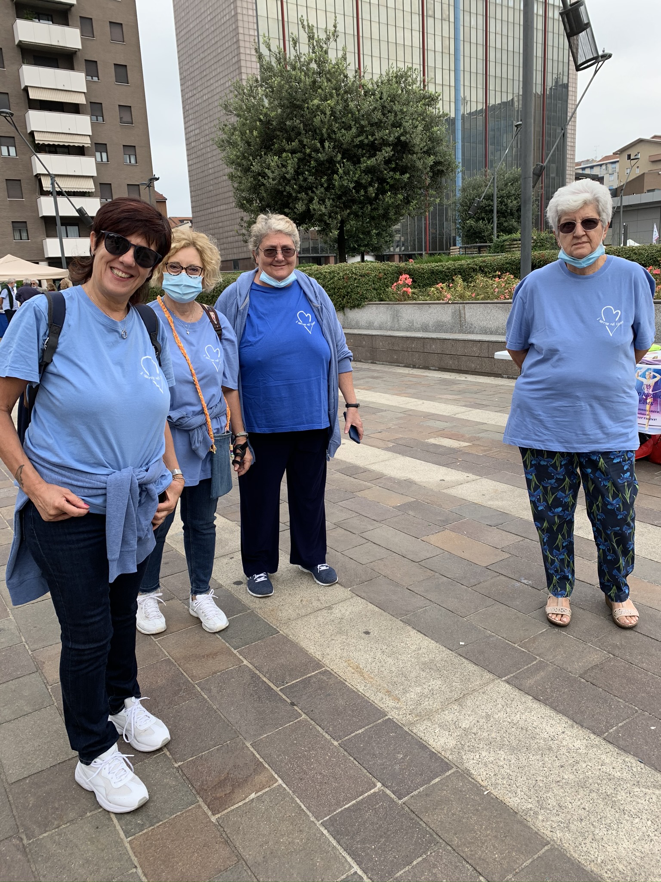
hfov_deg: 53.1
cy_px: 441
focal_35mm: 26
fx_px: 662
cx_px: 330
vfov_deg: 67.3
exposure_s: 1/771
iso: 25
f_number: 1.8
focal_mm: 4.25
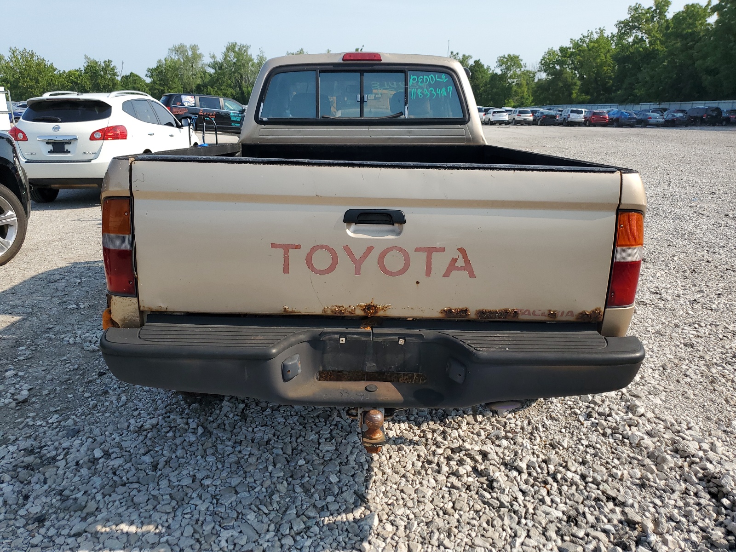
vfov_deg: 53.1
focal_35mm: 26
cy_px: 276
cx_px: 368
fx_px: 553
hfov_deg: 67.3
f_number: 1.5
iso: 50
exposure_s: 1/2500
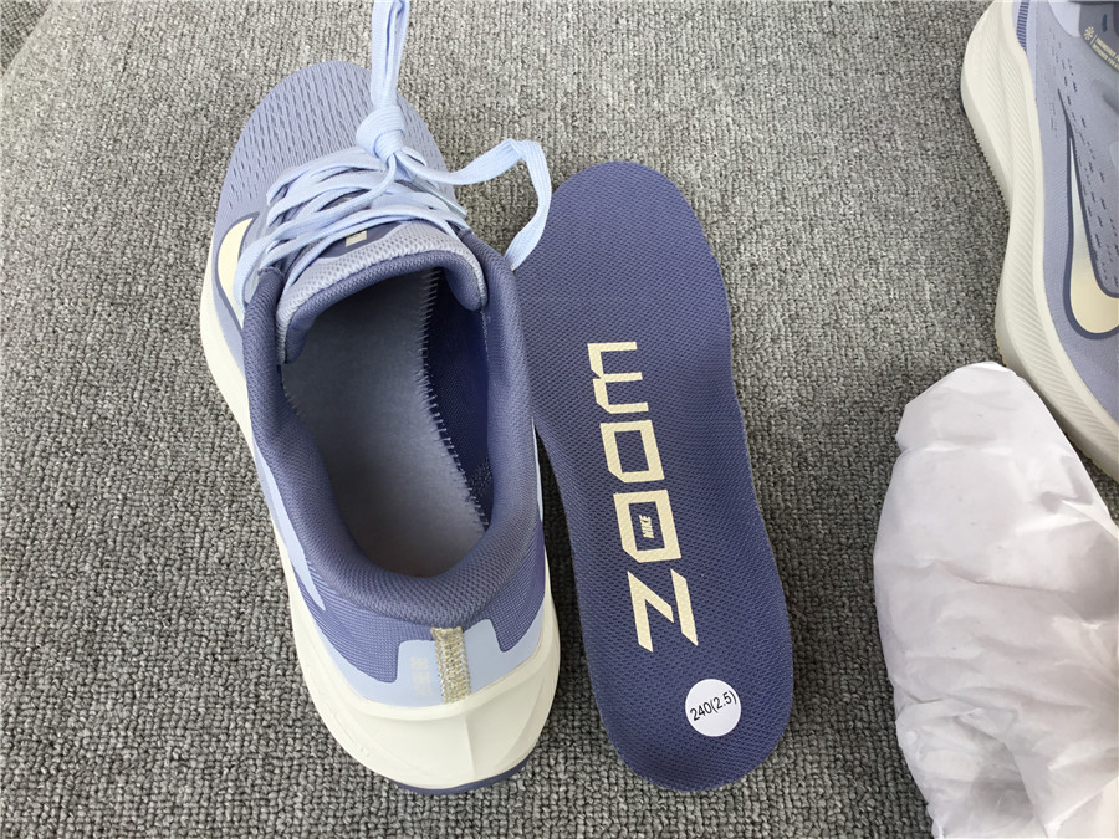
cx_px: 560
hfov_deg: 58.4
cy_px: 420
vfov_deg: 45.4
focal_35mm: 31
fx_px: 1002
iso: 25
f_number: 2.4
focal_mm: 3.3
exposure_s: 1/163
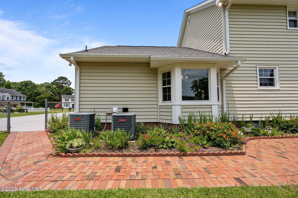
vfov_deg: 81.2
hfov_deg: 104.3
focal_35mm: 14
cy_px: 99
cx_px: 149
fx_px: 116
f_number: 7.1
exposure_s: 1/320
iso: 64
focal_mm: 14
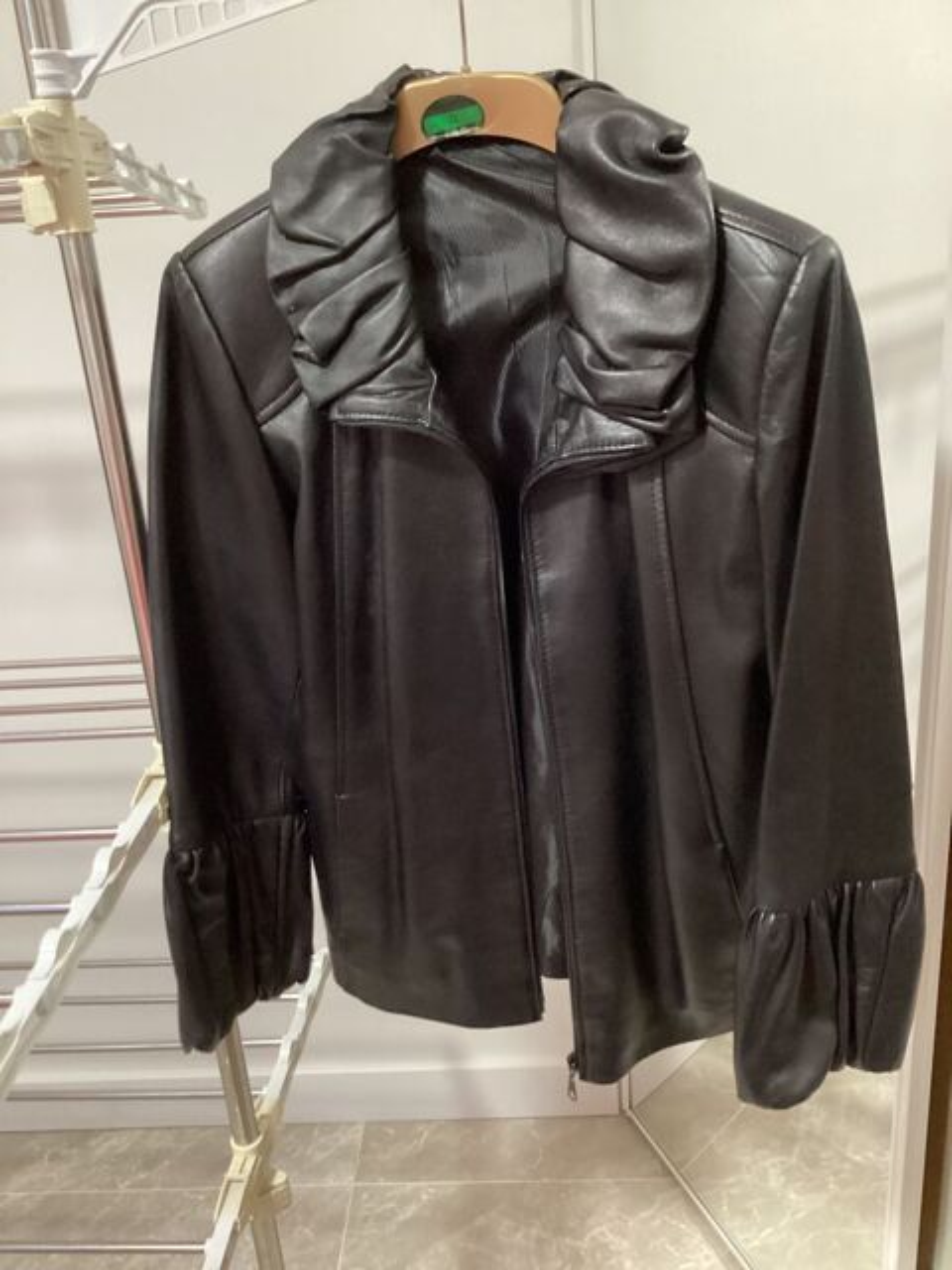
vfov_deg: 58.4
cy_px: 635
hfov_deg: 45.4
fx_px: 1137
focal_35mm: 31
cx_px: 476
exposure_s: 1/30
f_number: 2.4
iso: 800
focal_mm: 3.3
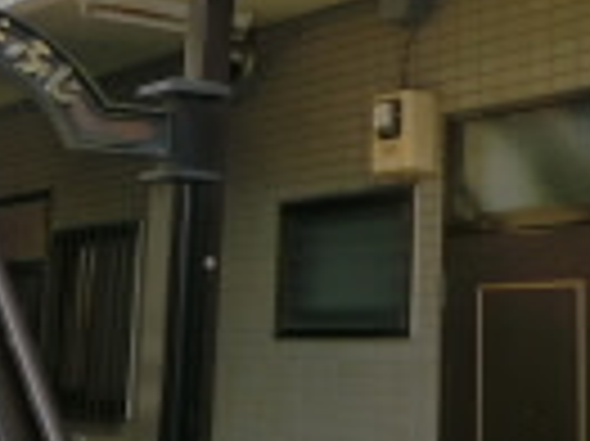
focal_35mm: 86
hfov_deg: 22.6
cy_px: -29
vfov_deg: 16.7
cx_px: 414
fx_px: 1464
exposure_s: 1/200
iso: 80
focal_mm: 5.4
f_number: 2.8
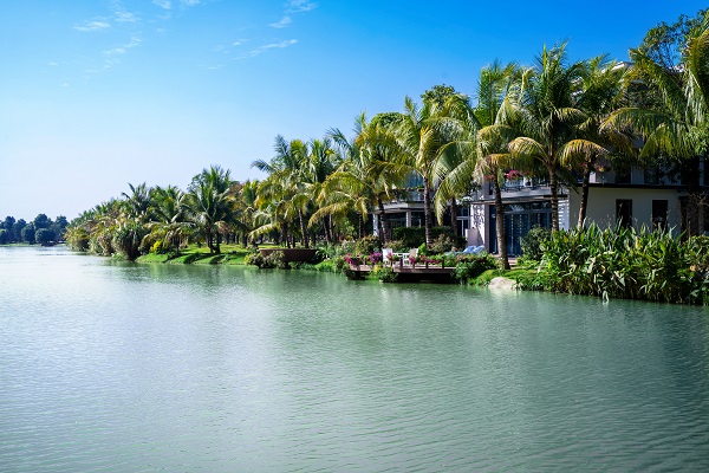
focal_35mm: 35
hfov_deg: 54.4
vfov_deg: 37.9
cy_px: 236
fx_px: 689
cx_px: 354
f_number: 9
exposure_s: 1/200
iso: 100
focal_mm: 35
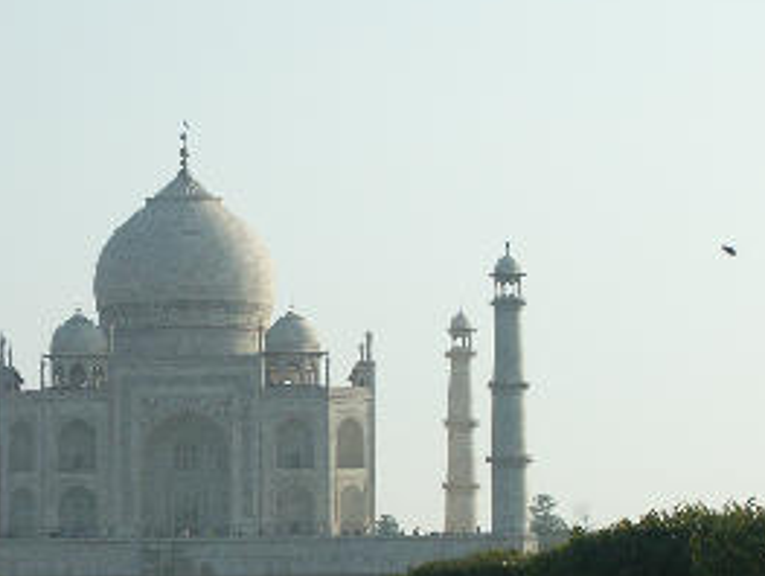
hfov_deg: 12.3
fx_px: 3541
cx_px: 185
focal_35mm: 160
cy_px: 538
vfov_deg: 9.3
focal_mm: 19.55
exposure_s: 1/500
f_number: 7.1
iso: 100
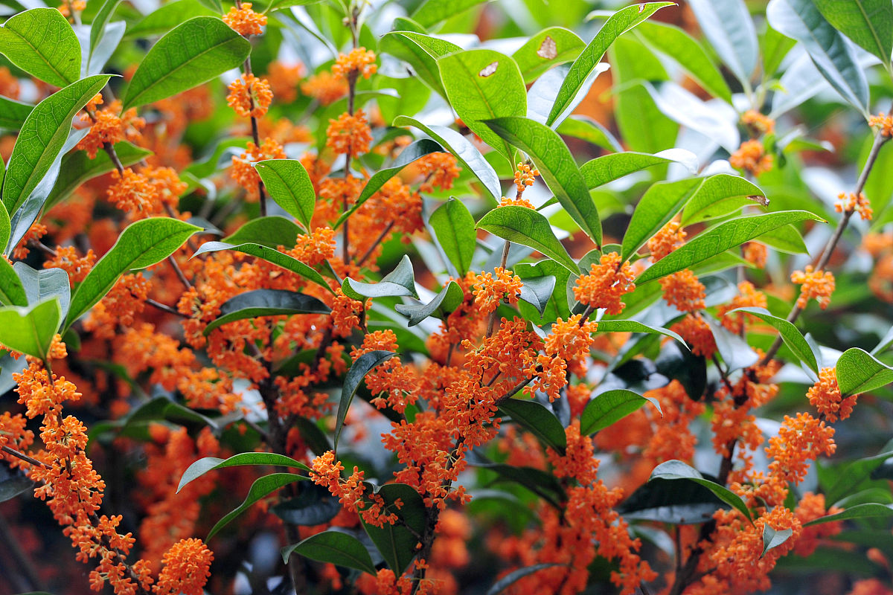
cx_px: 446
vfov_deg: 6.9
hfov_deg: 10.3
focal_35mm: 200
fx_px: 4961
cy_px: 298
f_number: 9
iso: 320
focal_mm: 200
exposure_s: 1/125
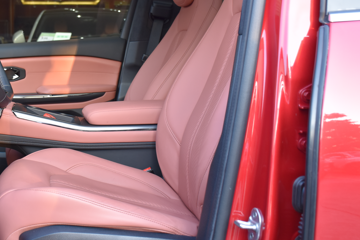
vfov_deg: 24.6
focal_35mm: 55
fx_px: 548
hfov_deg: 35.4
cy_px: 88
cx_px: 79
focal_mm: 23
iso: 400
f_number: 4.5
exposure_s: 1/80
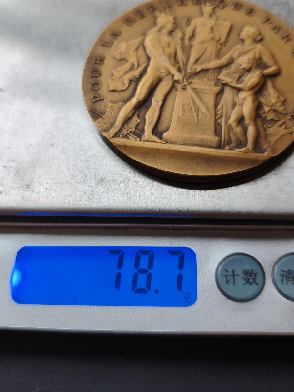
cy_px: 199
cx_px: 143
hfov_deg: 42.9
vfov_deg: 55.4
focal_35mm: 33
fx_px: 374
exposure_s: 1/109
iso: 250
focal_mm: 6.06
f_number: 1.6
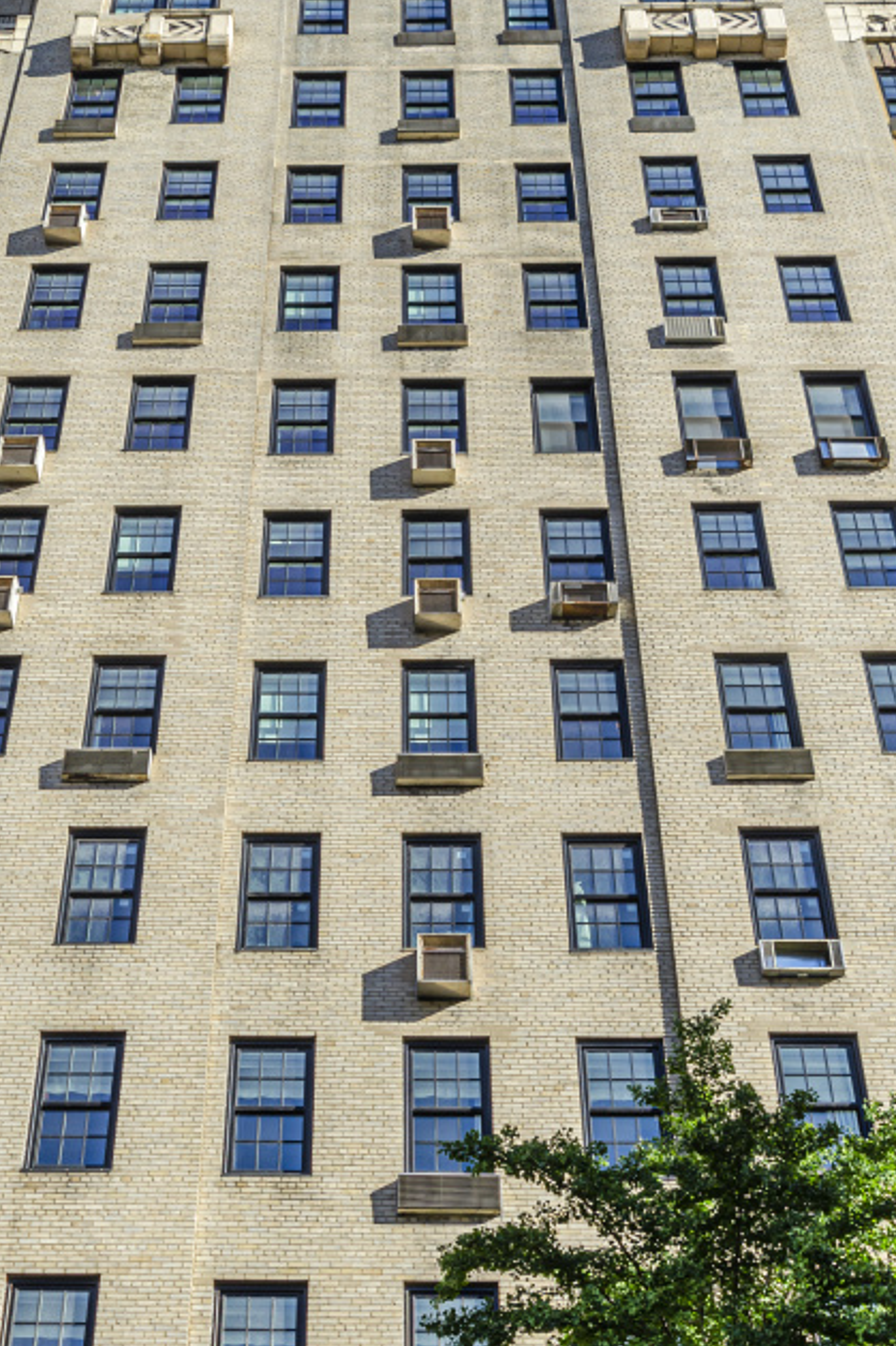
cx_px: 375
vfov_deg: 36.3
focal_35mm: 55
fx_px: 2054
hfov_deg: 24.6
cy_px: 677
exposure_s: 1/160
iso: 100
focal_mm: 24
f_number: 8
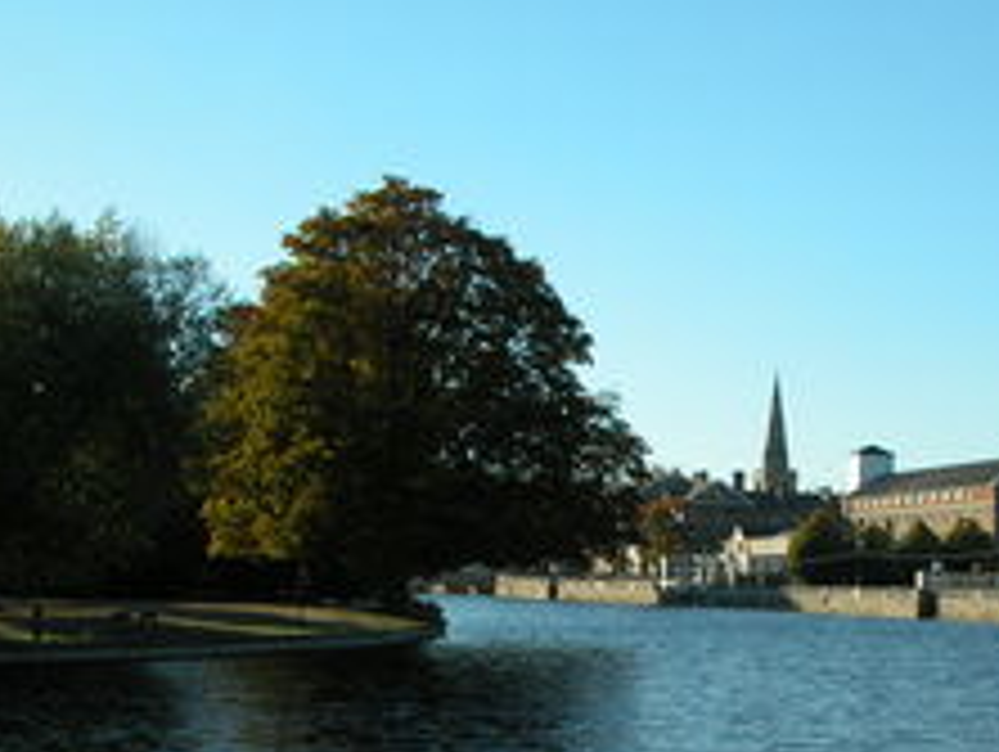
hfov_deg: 30.2
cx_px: 742
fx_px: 1820
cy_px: 567
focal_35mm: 63
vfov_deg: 23.1
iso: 100
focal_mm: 8.9
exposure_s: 1/256
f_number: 6.3
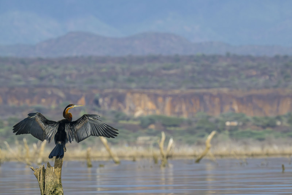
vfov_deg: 3.4
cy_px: 98
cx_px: 146
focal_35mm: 400
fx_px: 3244
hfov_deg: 5.2
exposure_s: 1/8000
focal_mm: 400
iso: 3200
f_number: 13
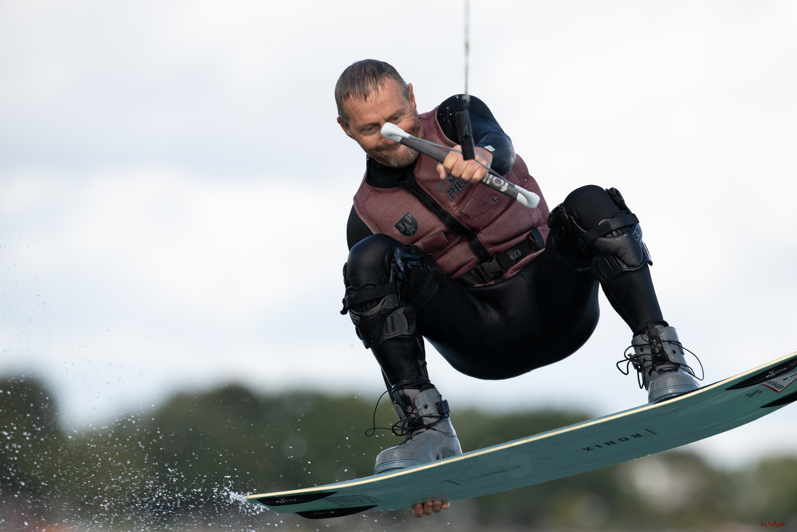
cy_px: 266
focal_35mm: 400
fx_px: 8855
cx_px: 398
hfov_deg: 5.2
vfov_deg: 3.4
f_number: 5
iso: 320
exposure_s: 1/1600
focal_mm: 400
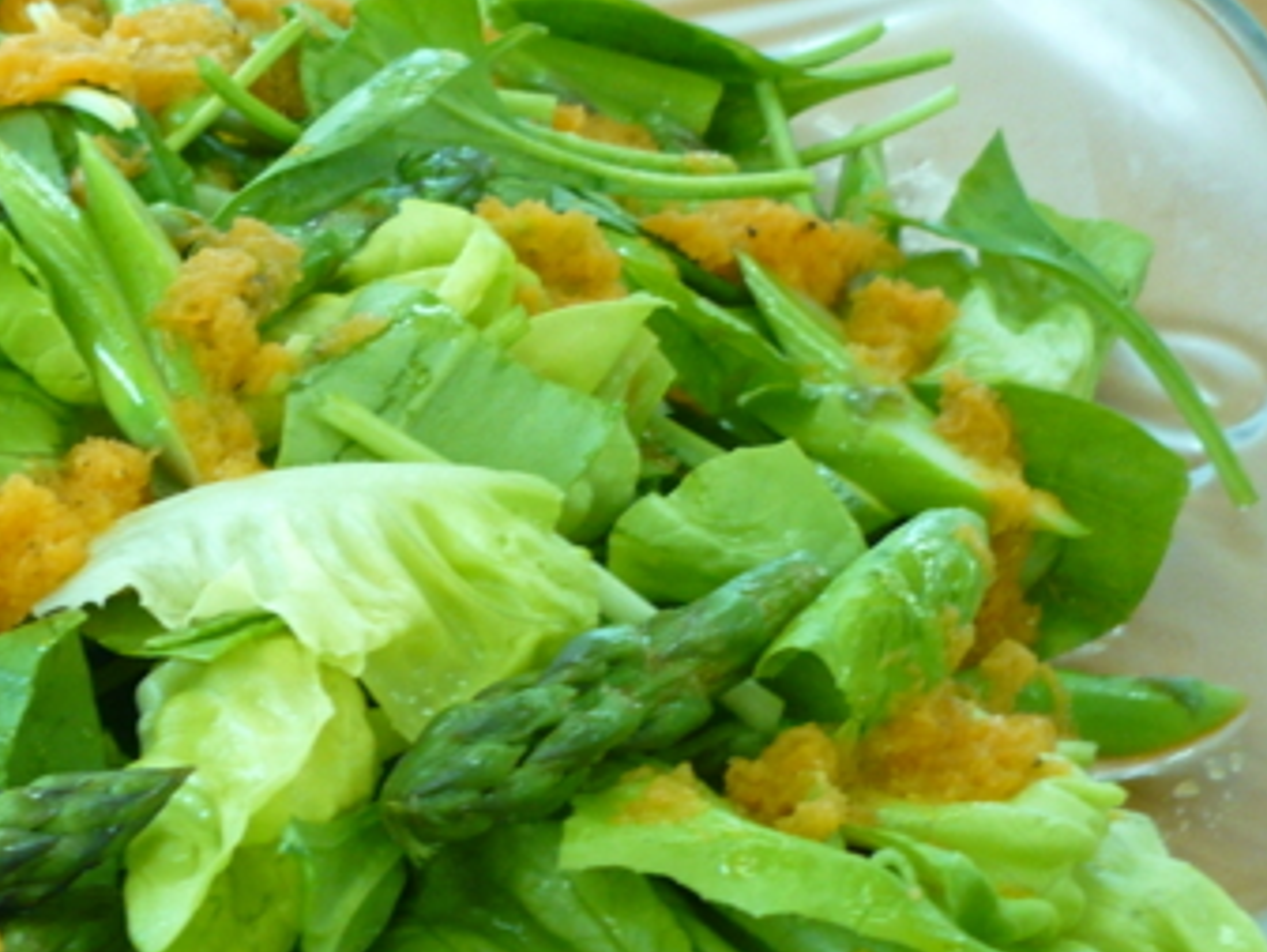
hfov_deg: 22.5
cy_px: 681
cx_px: -56
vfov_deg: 17.7
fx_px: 3039
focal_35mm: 83
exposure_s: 1/30
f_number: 2.8
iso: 160
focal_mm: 5.8
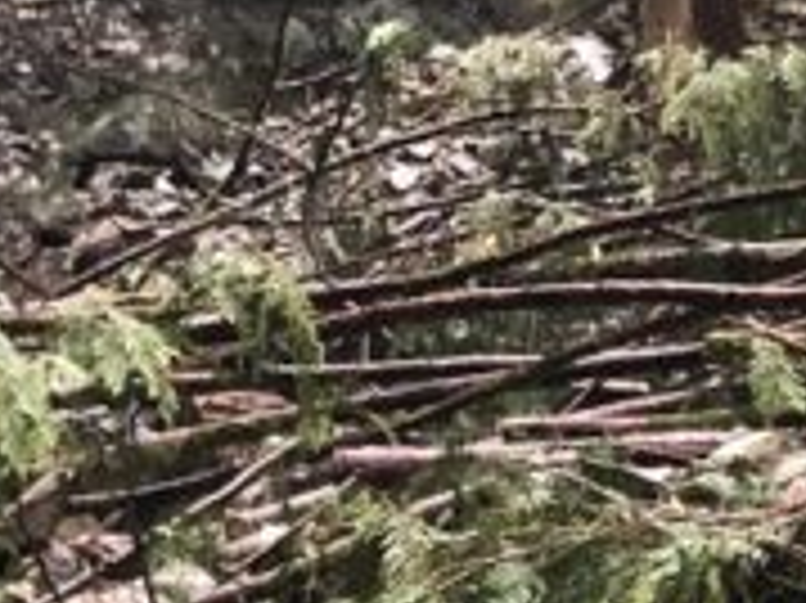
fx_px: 3723
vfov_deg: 9.1
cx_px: 932
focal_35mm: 160
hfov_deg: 12.1
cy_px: -202
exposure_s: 1/7
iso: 80
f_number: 1.8
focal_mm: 3.99
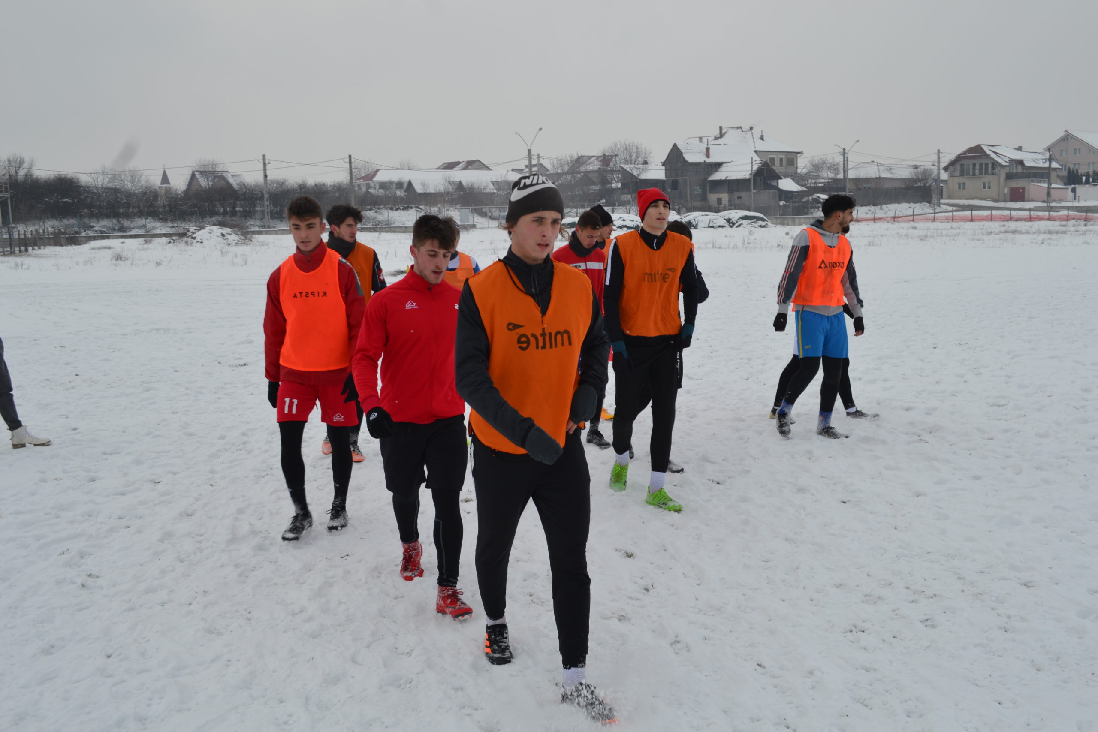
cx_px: 549
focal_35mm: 33
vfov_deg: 40.0
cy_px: 366
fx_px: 1006
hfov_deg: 57.2
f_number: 7.1
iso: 100
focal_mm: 22
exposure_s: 1/200
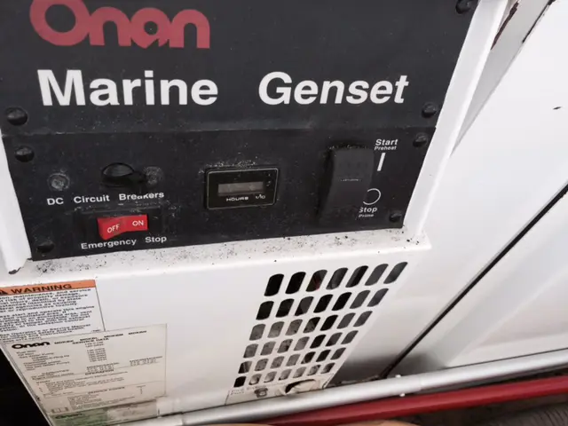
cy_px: 213
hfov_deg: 61.7
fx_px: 476
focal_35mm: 29
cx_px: 284
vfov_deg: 48.2
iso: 32
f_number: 2.2
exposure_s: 1/430
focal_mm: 4.15
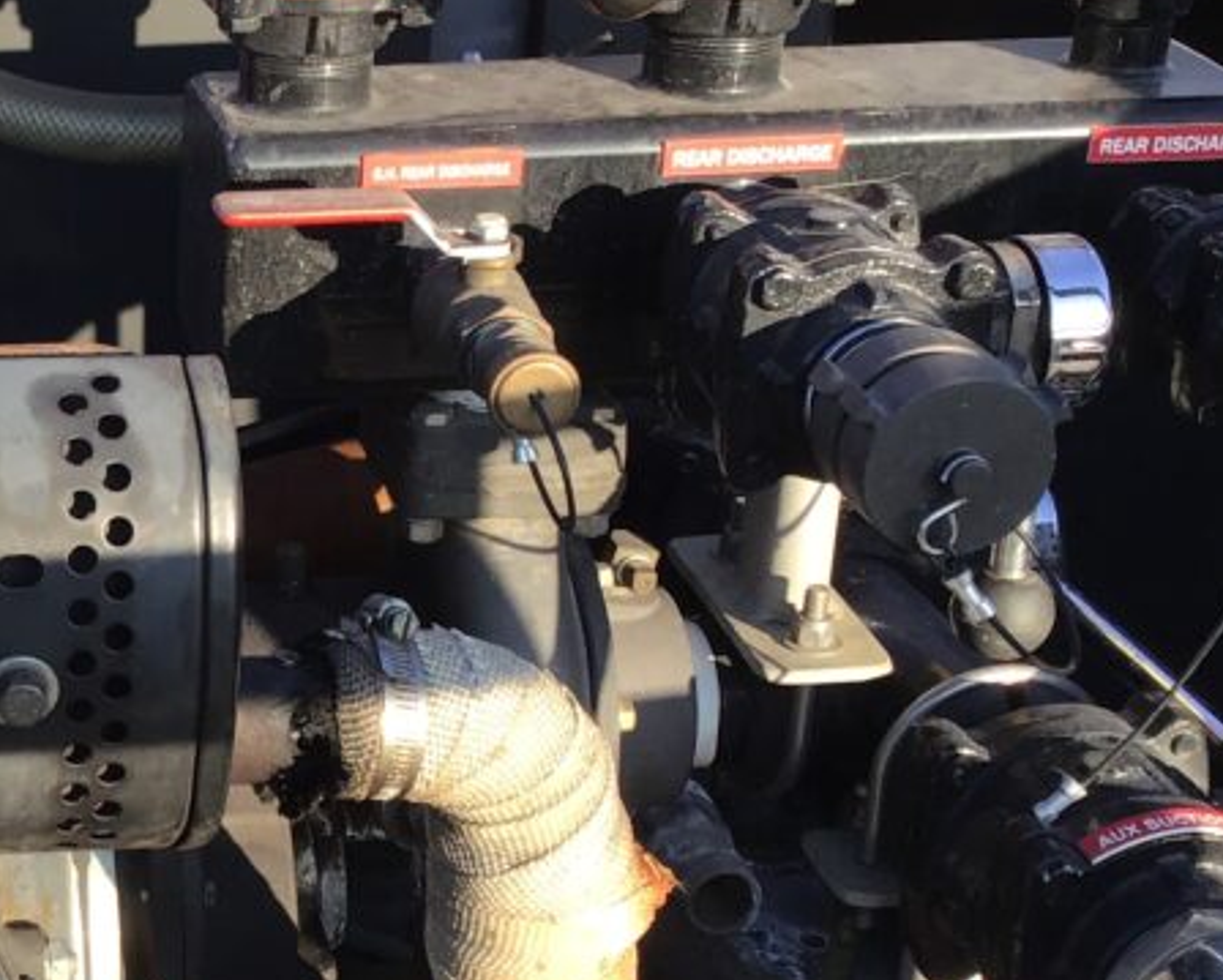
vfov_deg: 19.4
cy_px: 557
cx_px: -202
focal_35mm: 79
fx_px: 2861
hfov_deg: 22.4
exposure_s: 1/243
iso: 25
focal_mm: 3.3
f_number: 2.4
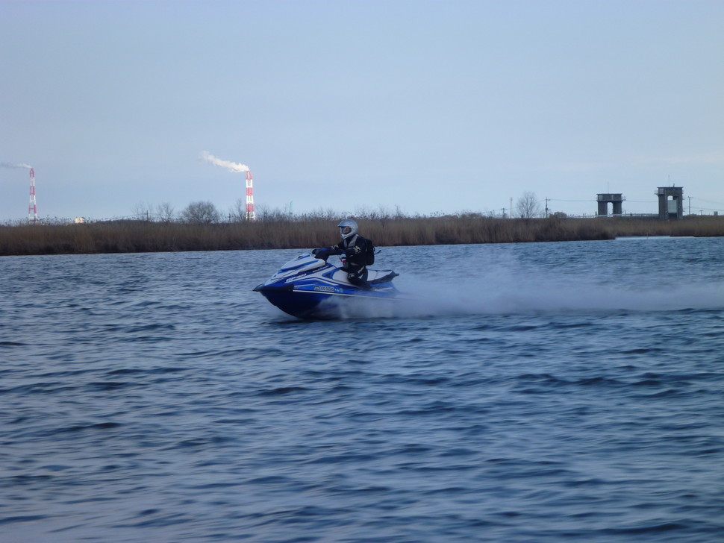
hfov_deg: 15.4
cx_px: 362
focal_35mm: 128
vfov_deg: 11.6
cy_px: 272
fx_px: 2678
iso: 80
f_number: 5.9
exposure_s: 1/200
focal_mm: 22.8
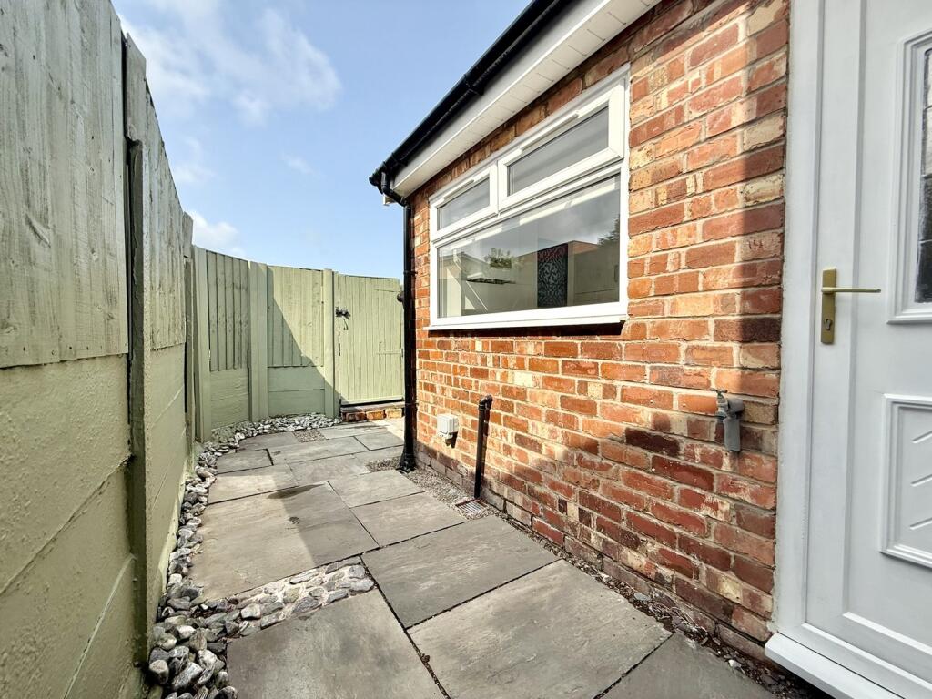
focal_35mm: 14
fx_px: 377
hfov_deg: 102.1
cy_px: 350
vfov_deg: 85.7
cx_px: 466
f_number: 2.2
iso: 50
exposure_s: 1/1534
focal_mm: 2.22
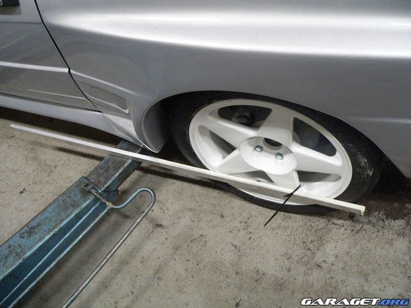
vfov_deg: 39.7
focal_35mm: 36
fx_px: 427
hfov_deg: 51.4
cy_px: 154
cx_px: 206
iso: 200
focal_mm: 6
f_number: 2.8
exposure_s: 1/6
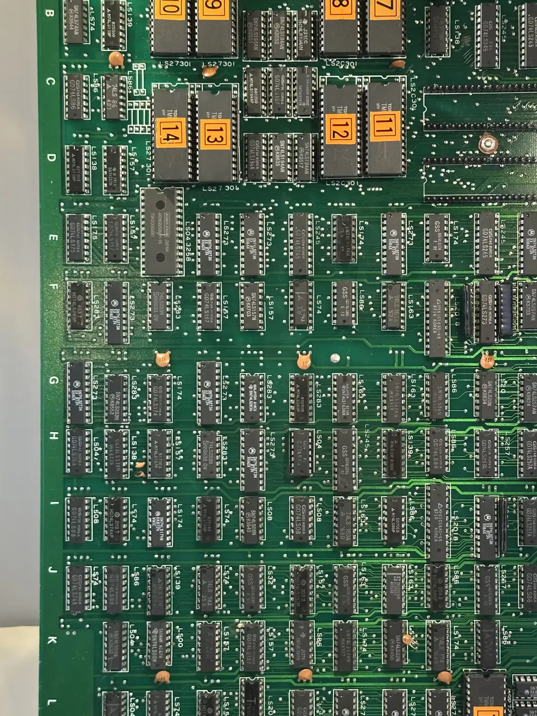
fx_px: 1345
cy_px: 352
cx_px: 336
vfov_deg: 29.8
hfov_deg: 22.5
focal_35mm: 65
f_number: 1.78
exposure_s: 1/50
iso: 160
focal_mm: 6.86
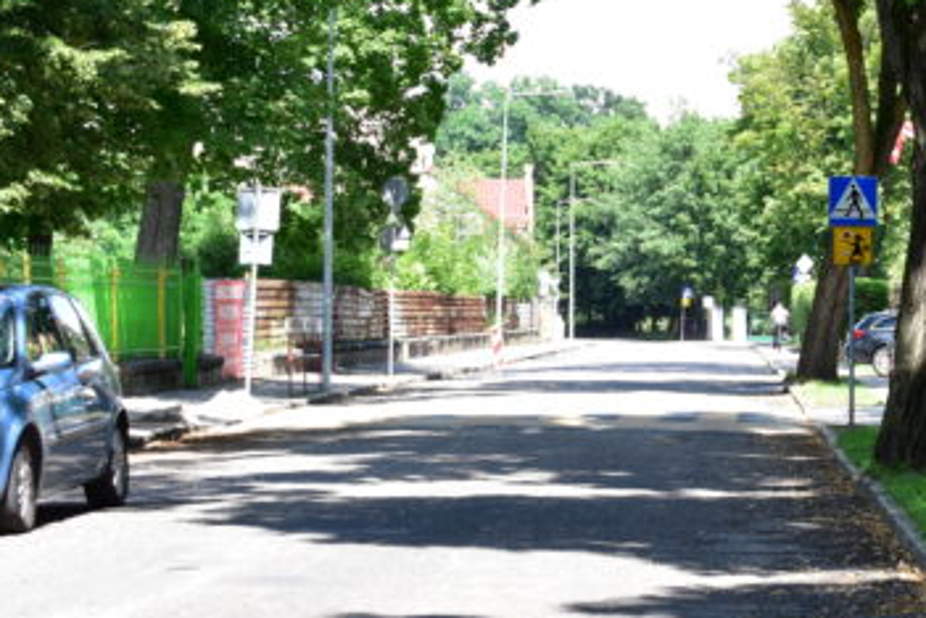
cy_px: 193
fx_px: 2906
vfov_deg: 12.1
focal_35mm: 113
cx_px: 844
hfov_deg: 17.8
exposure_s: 1/250
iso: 400
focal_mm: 38
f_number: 7.1
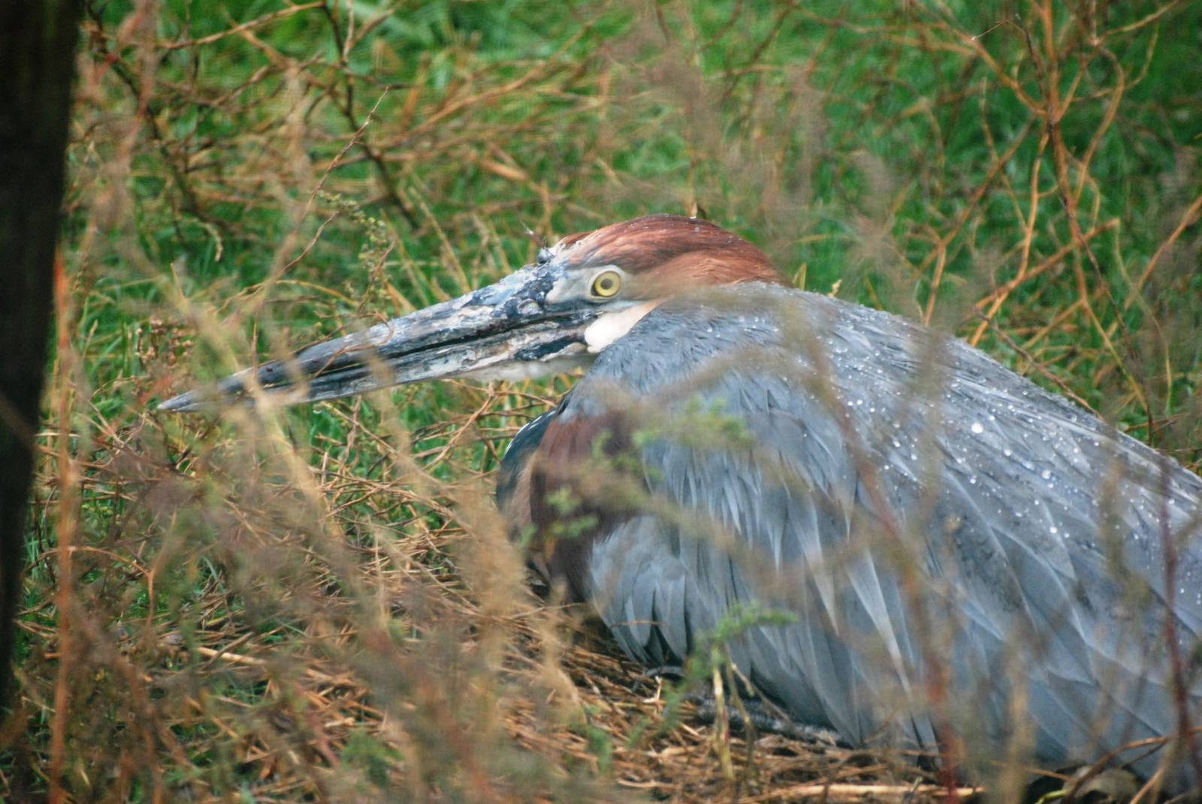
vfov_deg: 4.2
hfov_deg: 6.2
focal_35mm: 330
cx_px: 601
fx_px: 11031
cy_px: 402
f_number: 5.3
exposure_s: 1/320
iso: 1000
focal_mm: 220
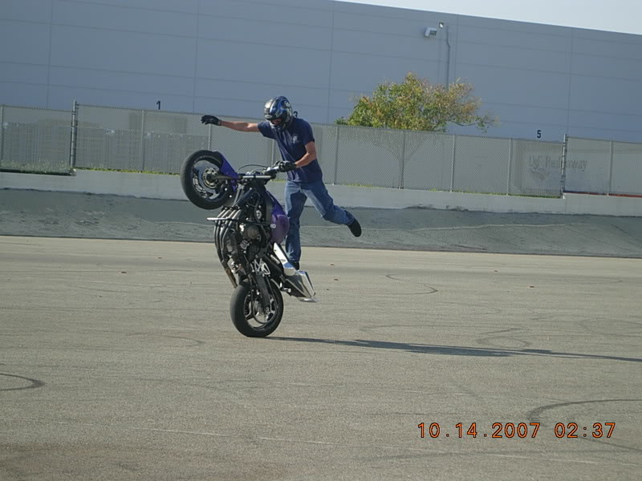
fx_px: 2337
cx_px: 321
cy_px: 240
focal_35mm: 126
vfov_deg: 11.8
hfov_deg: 15.6
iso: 50
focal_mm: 26.3
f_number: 5.3
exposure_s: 1/287
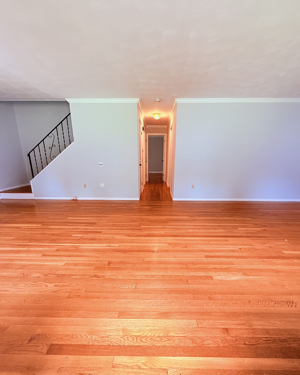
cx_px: 153
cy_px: 203
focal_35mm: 15
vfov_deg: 96.6
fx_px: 166
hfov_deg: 84.0
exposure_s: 1/120
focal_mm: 2.22
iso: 320
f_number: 2.2
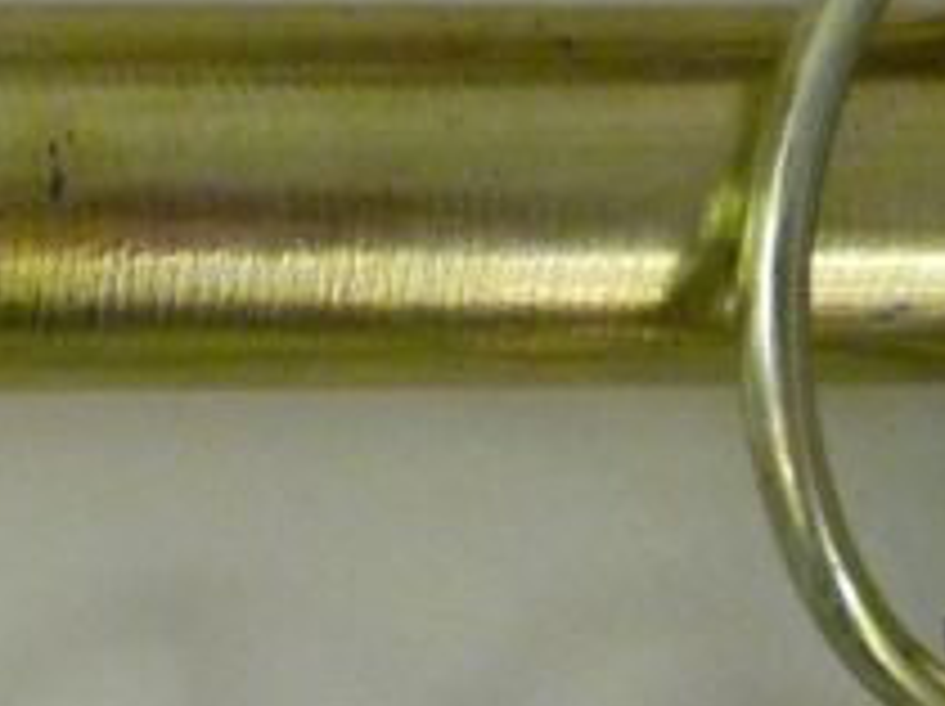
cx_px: -688
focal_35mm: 122
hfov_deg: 14.5
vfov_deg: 12.1
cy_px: 454
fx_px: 3327
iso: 400
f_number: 3.3
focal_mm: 4.1
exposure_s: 1/30
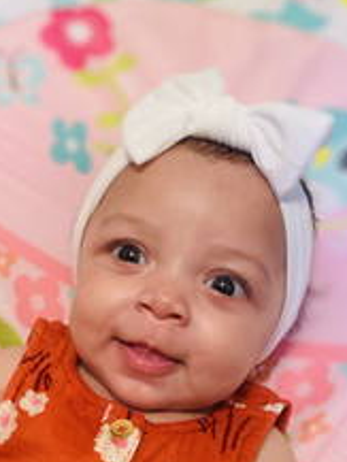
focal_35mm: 60
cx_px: 84
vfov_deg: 29.5
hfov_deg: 24.2
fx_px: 801
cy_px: 490
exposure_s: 1/30
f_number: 1.8
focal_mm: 4.25
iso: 320
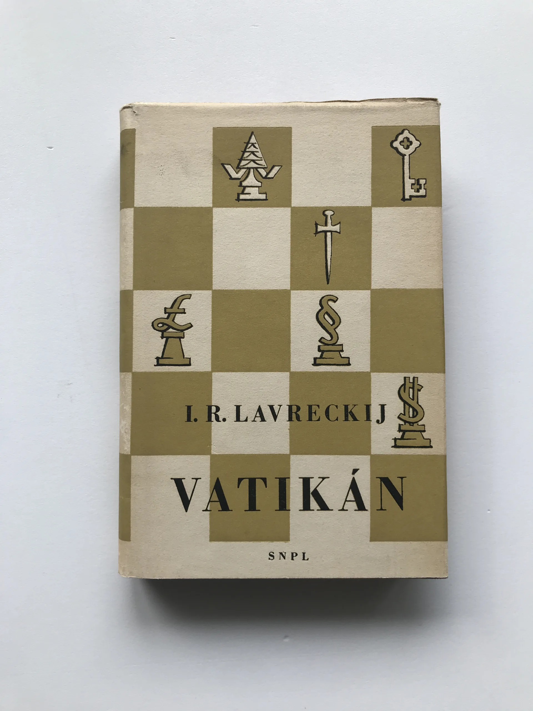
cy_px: 356
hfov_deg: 49.7
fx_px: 575
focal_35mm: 28
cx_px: 266
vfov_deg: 63.4
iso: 20
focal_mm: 3.99
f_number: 1.8
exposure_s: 1/126
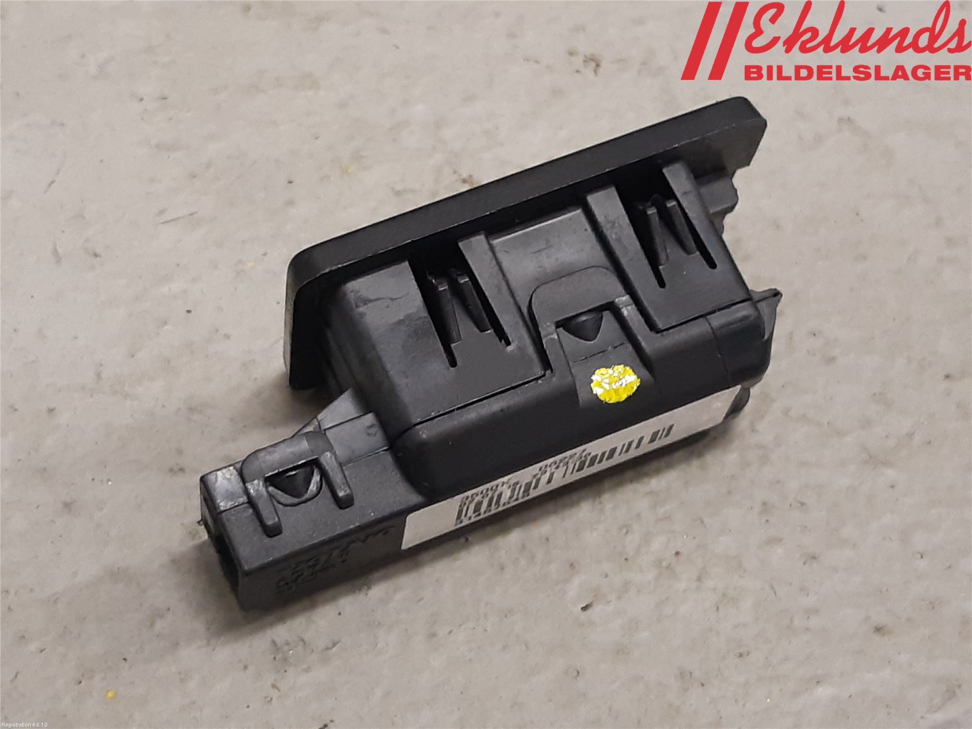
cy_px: 364
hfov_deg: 67.3
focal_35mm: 26
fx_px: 730
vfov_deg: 53.1
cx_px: 486
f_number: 1.7
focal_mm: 3.93
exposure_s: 1/50
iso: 200
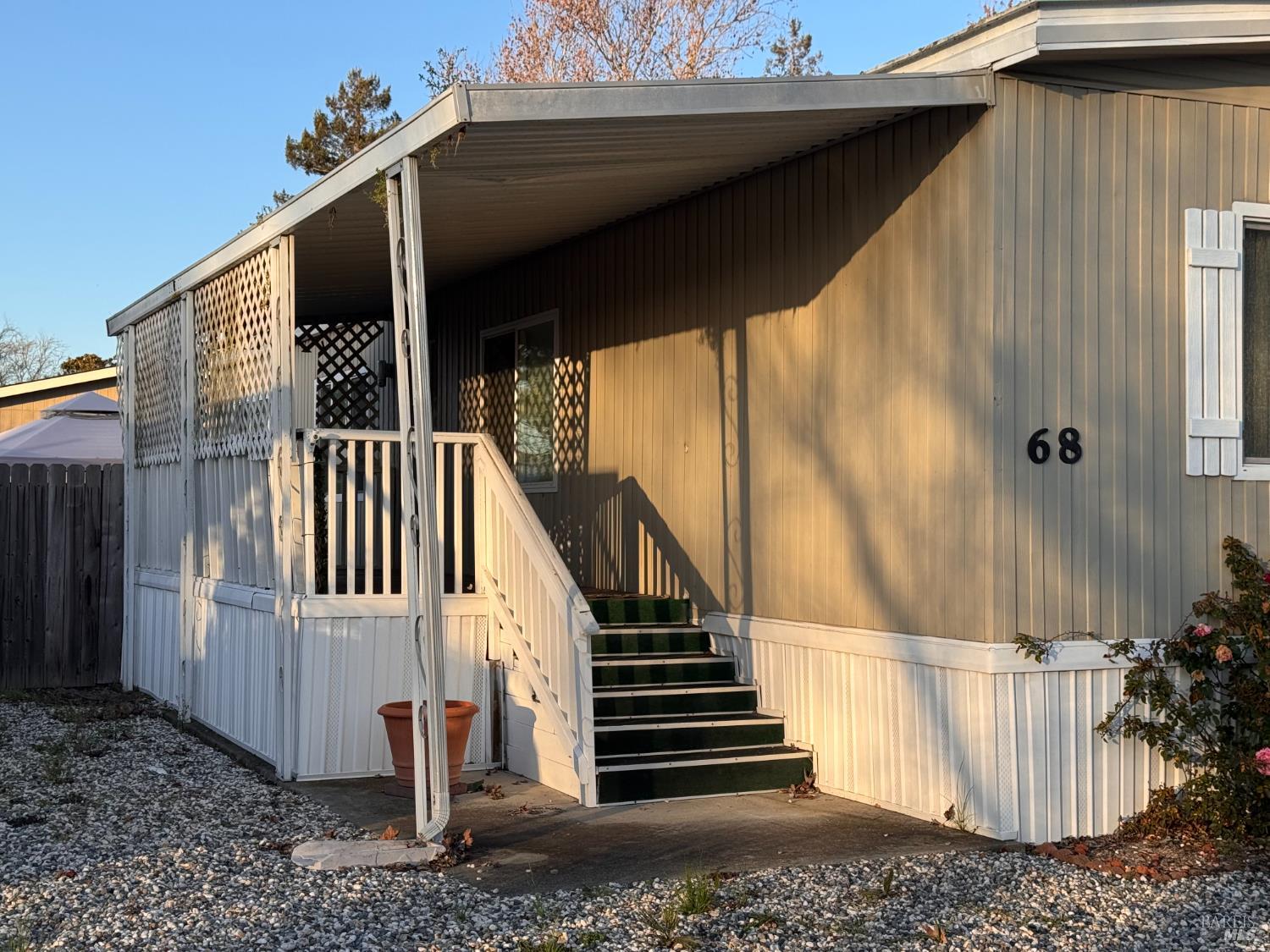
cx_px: 635
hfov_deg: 39.7
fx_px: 1761
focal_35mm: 48
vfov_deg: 30.3
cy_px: 476
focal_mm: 6.76
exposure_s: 1/1637
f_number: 1.78
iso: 64
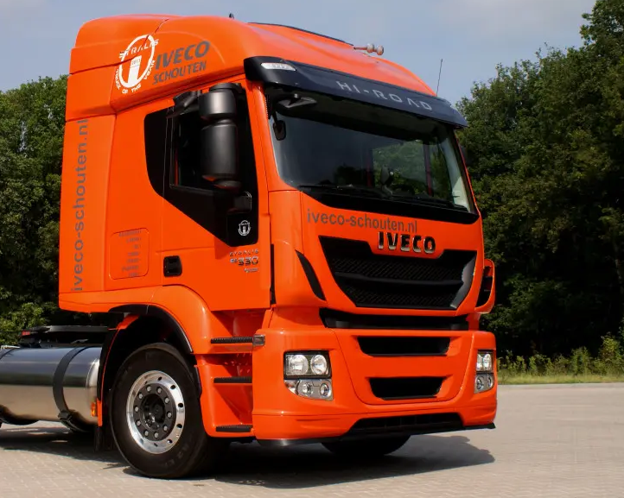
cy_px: 244
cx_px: 204
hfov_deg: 35.6
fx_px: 960
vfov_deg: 29.1
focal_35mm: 52
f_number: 8
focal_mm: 26
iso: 100
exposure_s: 1/80
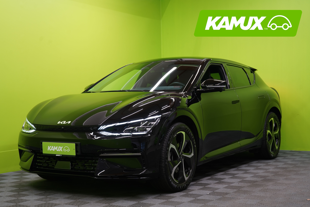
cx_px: 155
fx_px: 482
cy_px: 104
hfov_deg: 35.6
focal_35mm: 56
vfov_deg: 24.2
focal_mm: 56
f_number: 5.6
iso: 400
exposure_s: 1/25
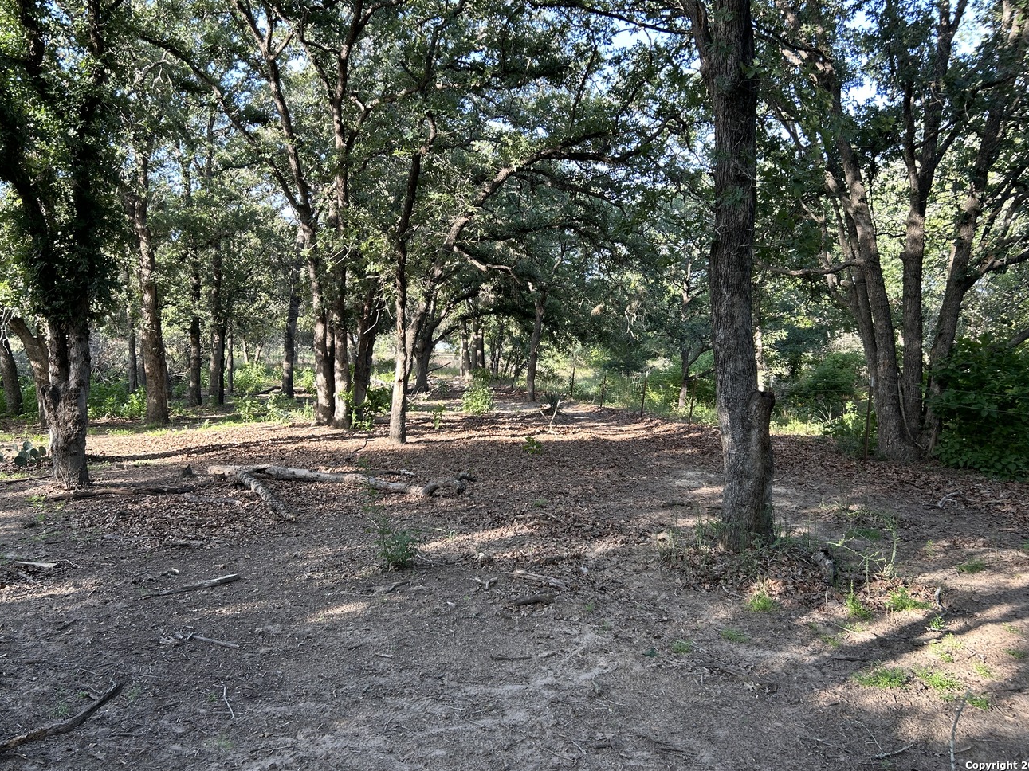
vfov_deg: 48.2
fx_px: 862
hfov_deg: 61.6
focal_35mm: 29
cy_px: 354
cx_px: 476
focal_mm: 5.7
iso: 40
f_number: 1.5
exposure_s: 1/159
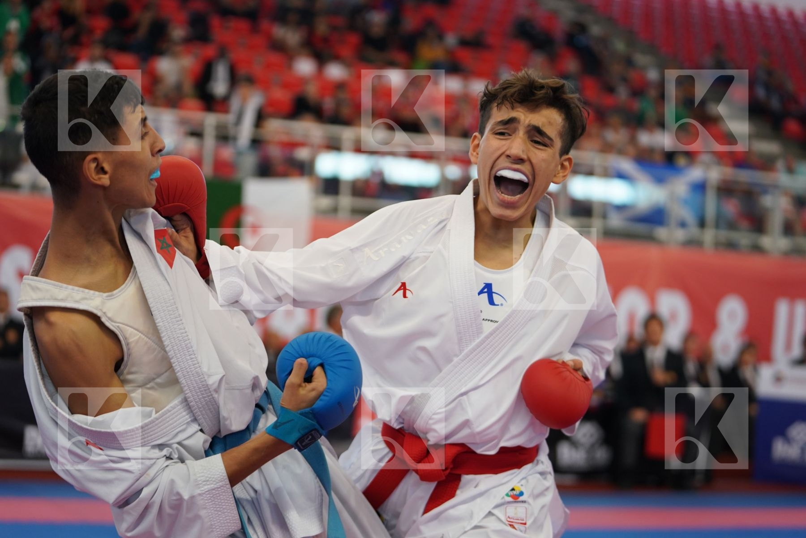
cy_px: 269
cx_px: 403
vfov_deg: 19.2
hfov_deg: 28.5
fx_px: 1589
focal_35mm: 71
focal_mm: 71
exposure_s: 1/800
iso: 1250
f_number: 2.8
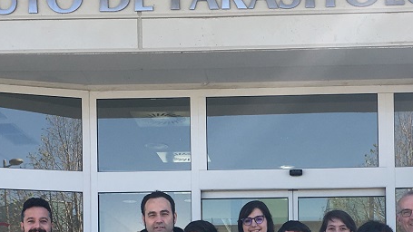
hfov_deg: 25.2
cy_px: 324
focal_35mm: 84
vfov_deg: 13.7
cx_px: 278
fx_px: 920
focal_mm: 4.15
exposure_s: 1/458
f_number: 2.2
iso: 25
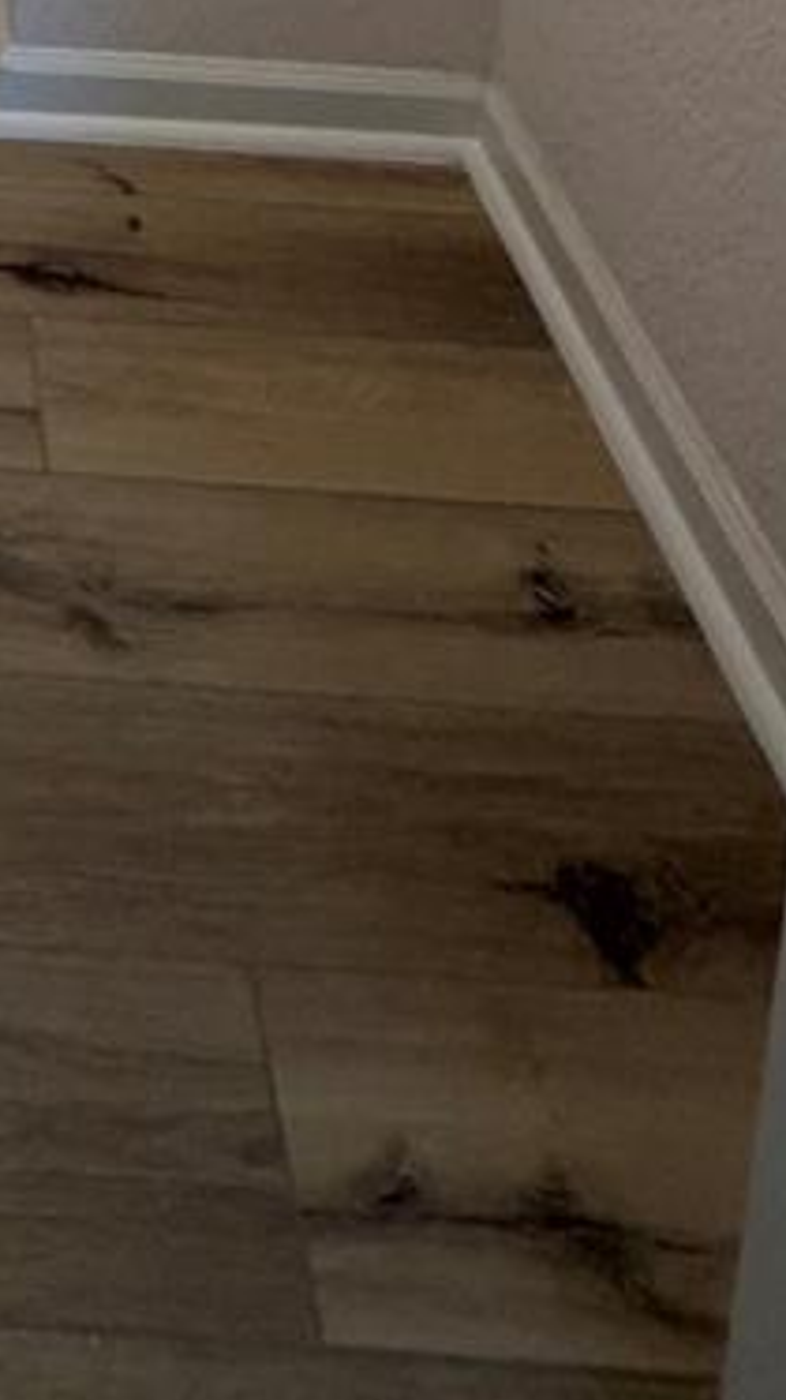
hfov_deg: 22.6
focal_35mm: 49
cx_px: -146
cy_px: -726
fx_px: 1818
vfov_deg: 27.7
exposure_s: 1/120
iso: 250
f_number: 2.2
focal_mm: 2.22
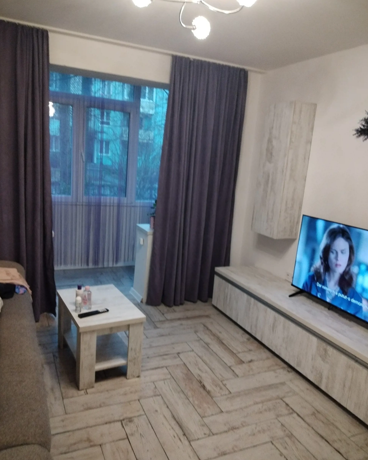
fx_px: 381
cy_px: 241
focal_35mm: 28
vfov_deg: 62.2
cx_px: 186
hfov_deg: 51.5
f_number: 1.8
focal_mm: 4.25
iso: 715
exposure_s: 1/33.3
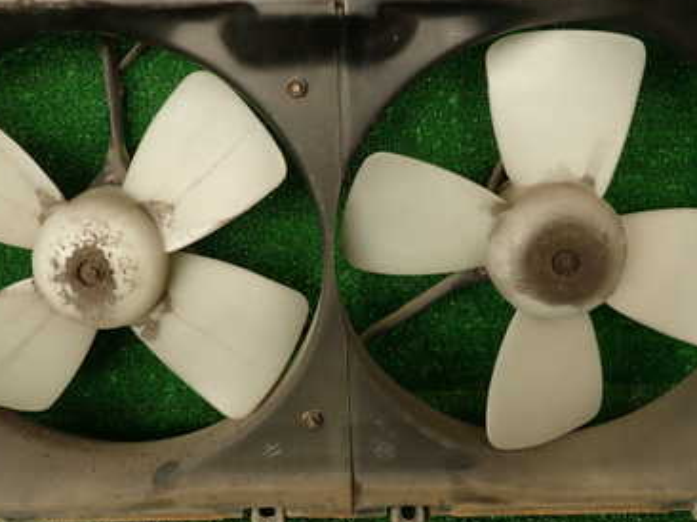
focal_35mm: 41
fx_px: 825
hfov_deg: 45.8
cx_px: 331
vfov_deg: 35.1
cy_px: 231
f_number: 2
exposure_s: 1/60
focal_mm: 4.5
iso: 100
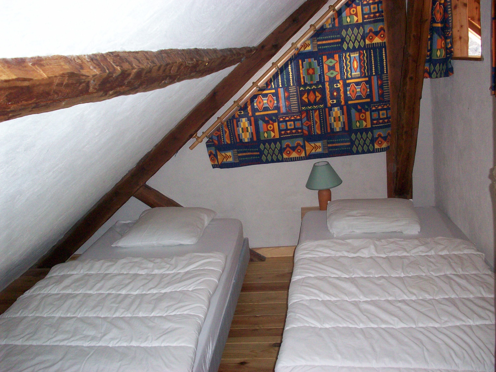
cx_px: 248
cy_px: 186
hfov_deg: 50.1
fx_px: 530
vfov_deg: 38.7
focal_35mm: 37
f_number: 2.8
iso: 200
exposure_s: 1/64
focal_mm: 6.2
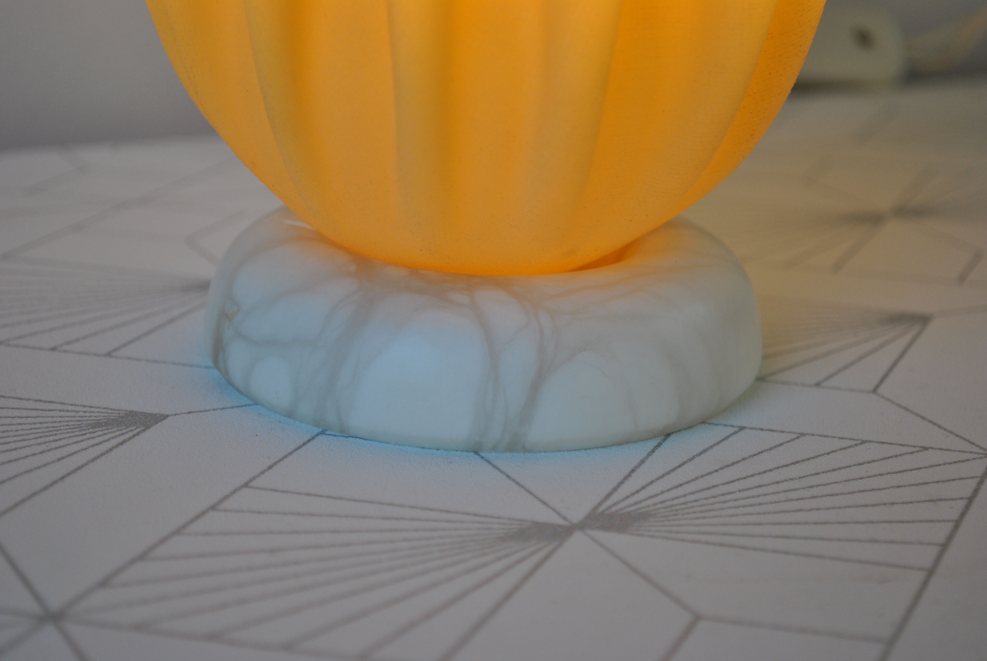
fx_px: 2265
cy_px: 330
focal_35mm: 82
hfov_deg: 24.6
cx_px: 494
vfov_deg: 16.6
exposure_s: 1/100
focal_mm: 55
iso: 200
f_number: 5.6
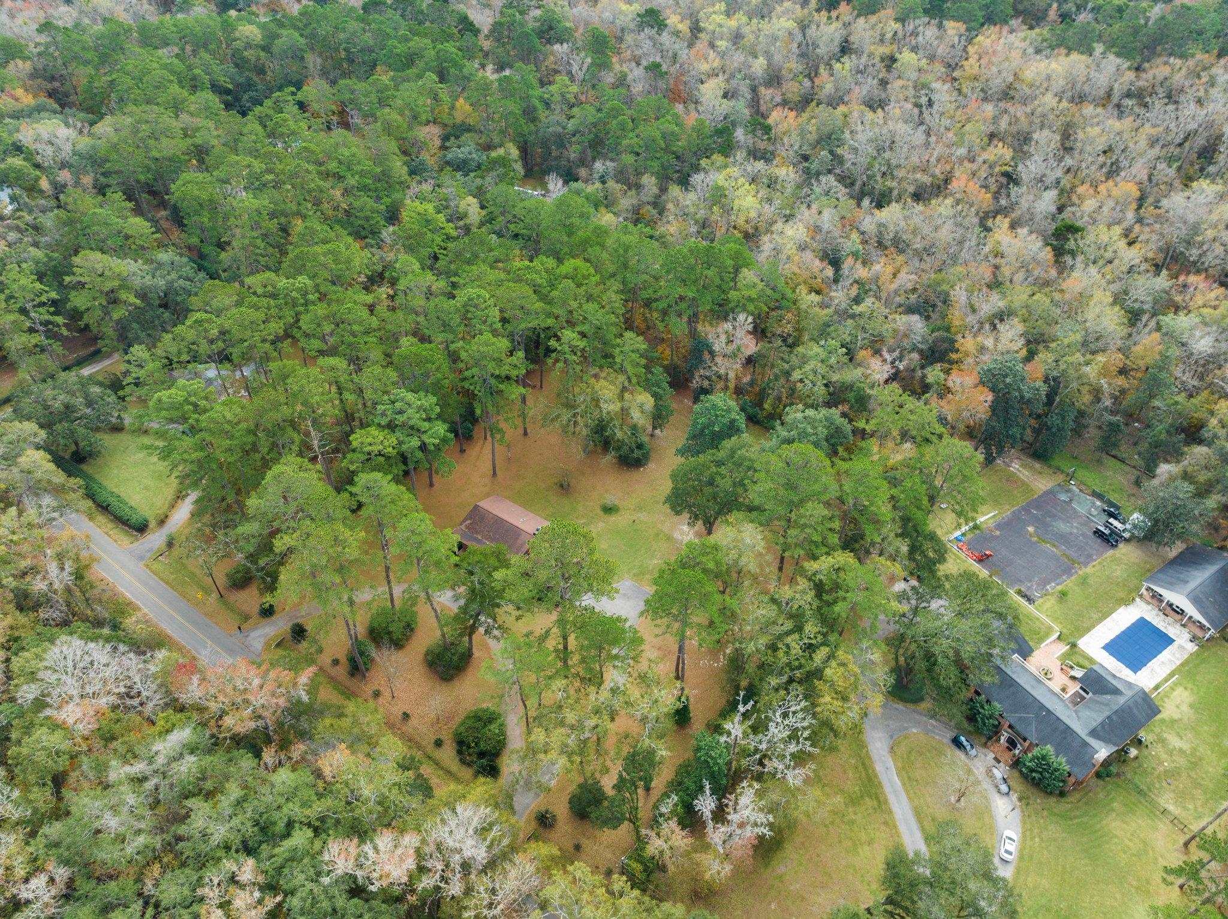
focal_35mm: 24
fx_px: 851
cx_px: 614
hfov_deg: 71.6
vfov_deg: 56.8
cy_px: 460
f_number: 2.8
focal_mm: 12.29
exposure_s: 1/320
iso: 100
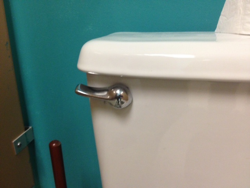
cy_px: 94
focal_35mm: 35
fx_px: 253
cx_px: 125
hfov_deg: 52.6
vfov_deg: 40.7
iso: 200
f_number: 2.4
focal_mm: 4.28
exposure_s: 1/20
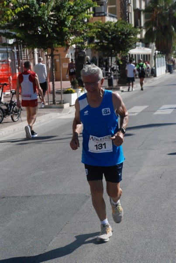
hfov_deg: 13.9
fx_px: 722
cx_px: 88
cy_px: 132
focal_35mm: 99
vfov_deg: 20.6
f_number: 7.1
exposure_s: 1/2000
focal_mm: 66
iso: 1000
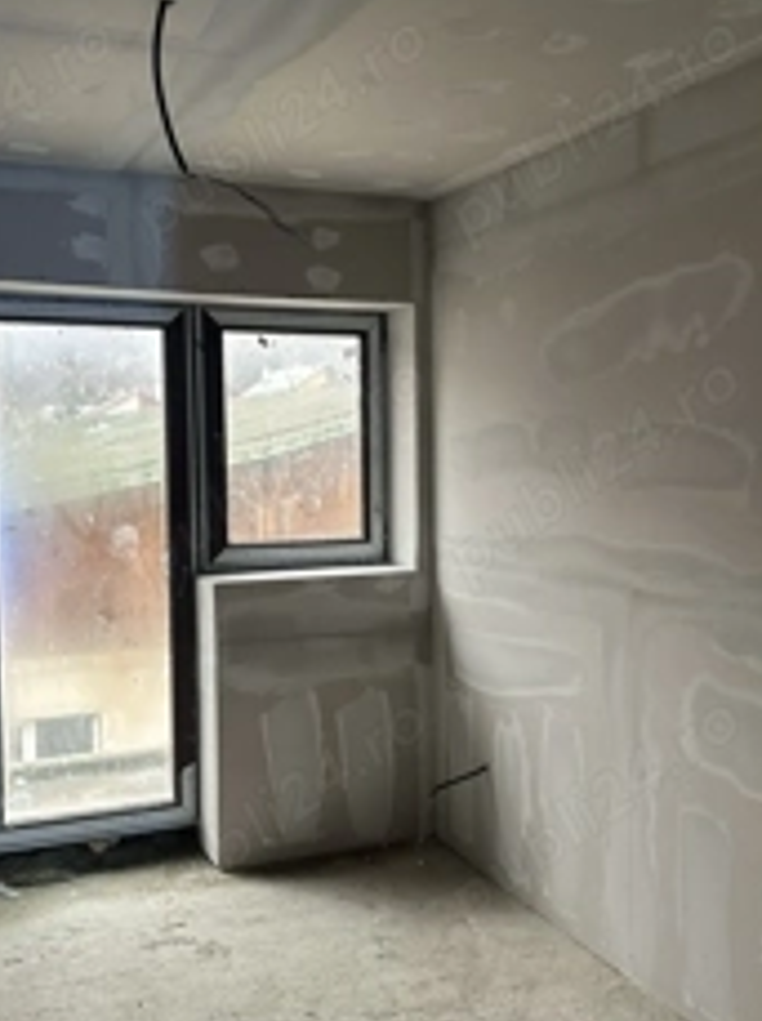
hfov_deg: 34.2
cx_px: 437
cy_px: 544
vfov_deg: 44.8
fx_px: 1236
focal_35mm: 42
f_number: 1.78
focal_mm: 6.86
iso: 250
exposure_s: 1/50
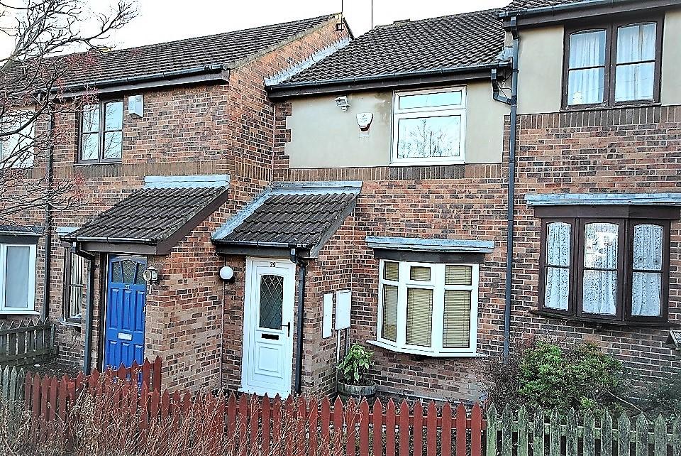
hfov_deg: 61.9
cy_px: 228
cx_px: 340
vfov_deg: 43.7
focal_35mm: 30
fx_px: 568
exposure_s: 1/50
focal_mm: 20
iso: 200
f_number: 5.6
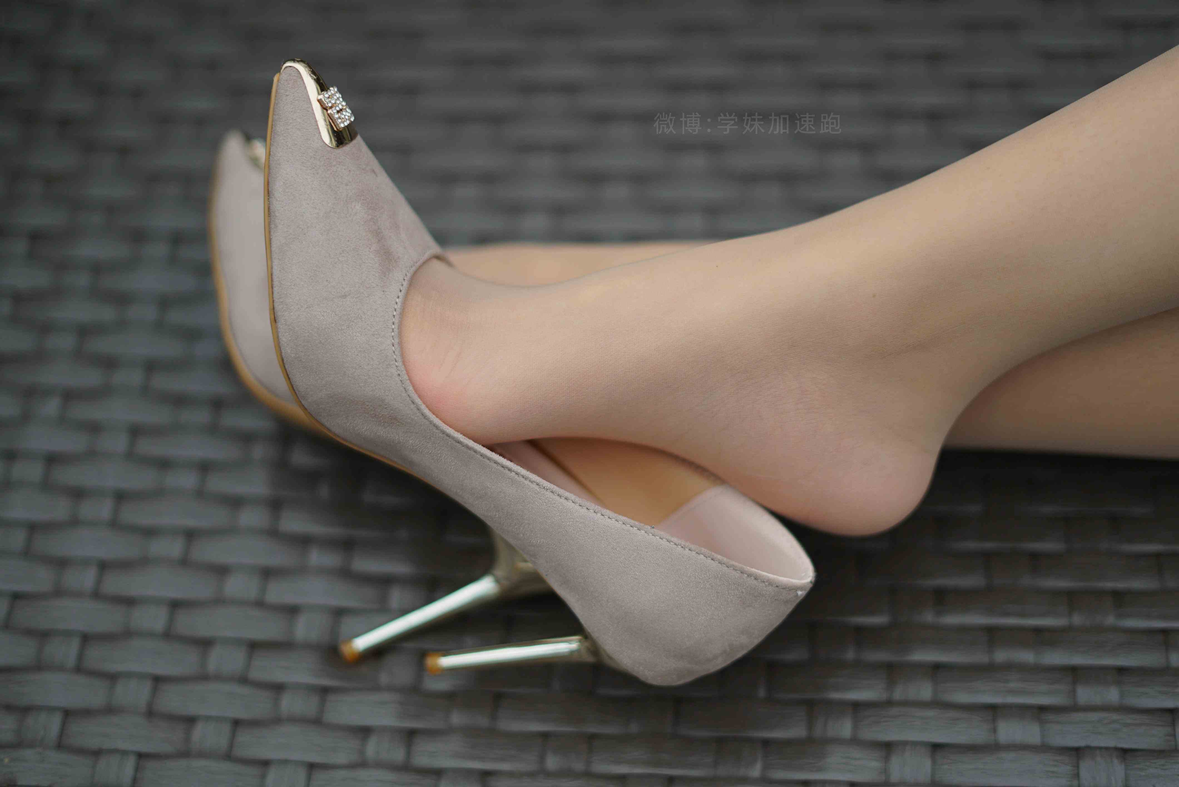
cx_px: 590
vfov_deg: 27.0
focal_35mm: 50
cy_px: 394
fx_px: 1638
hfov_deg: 39.6
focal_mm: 50
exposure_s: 1/1000
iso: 200
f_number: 1.8
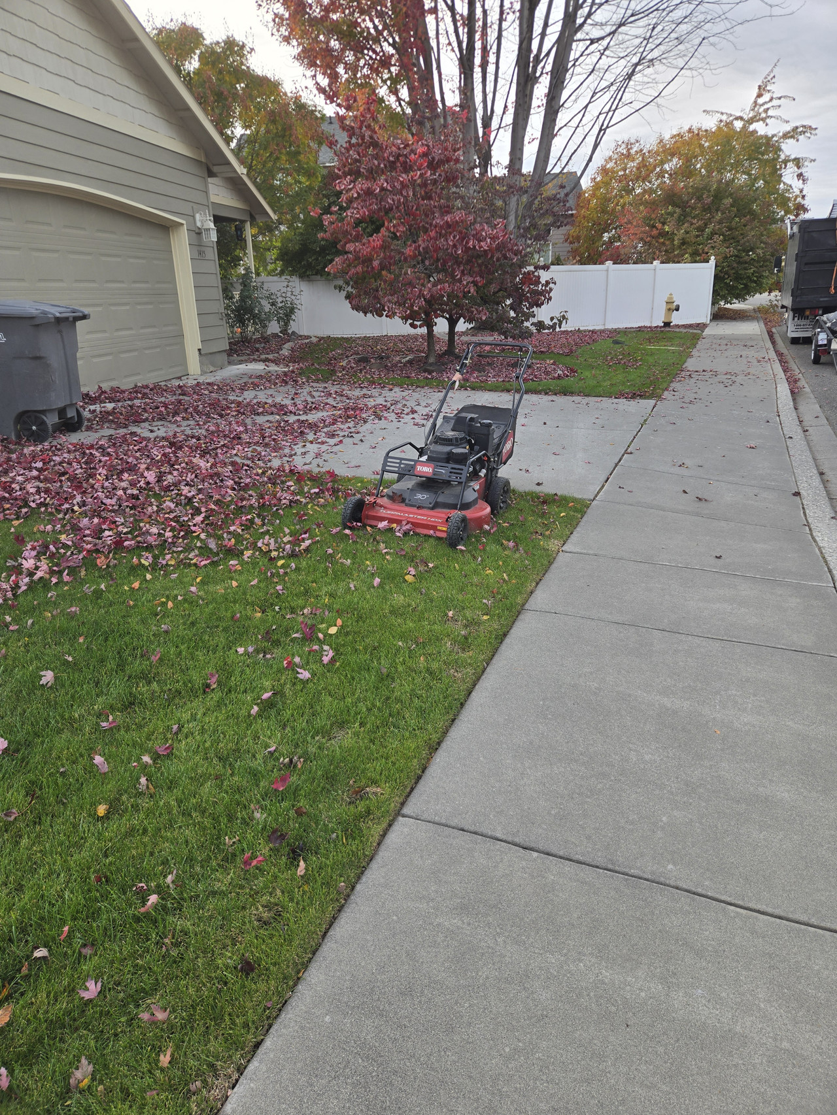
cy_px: 558
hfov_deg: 58.9
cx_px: 418
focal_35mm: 23
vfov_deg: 73.9
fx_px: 741
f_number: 1.8
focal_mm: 5.4
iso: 25
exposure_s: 1/767
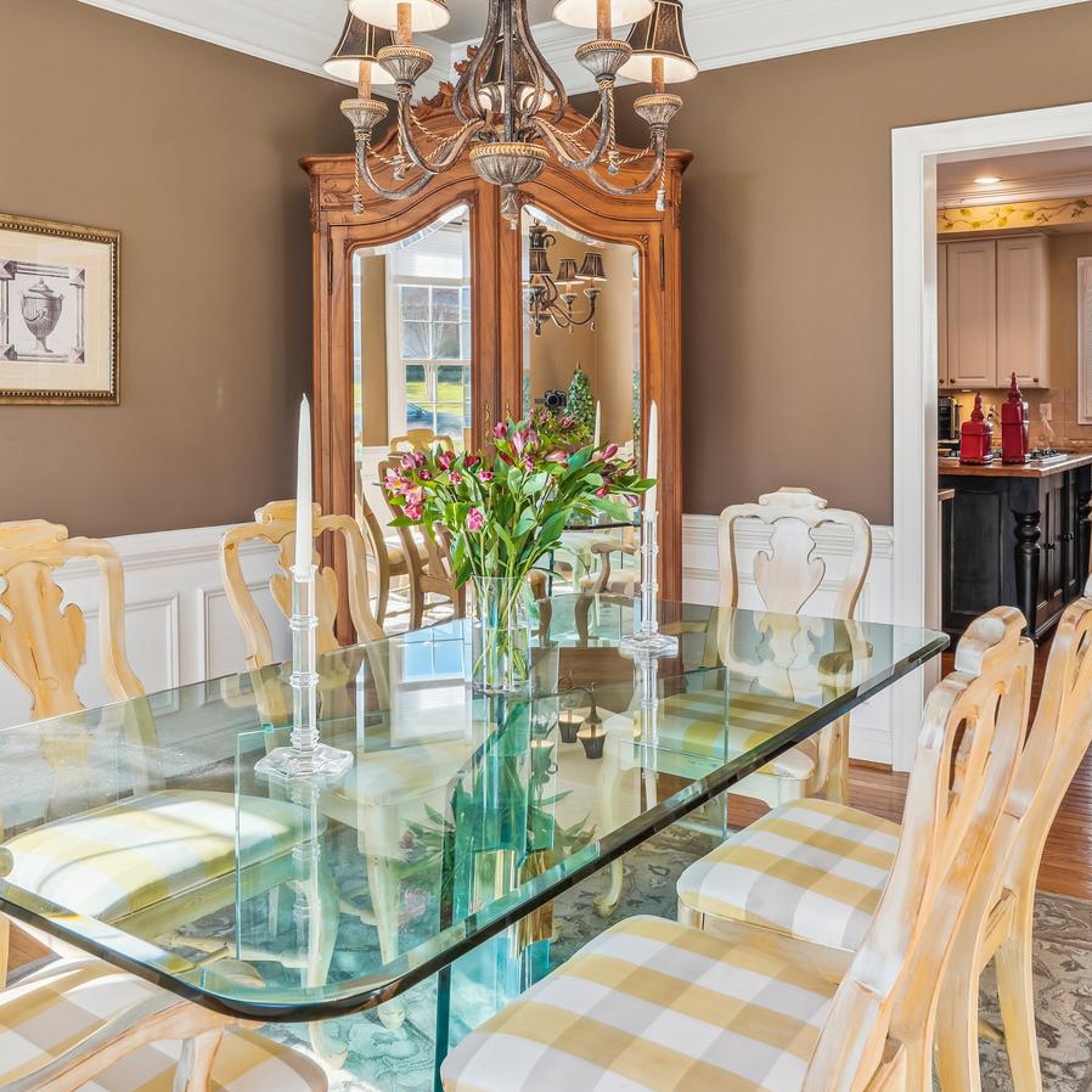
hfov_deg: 52.5
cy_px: 459
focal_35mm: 31
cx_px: 535
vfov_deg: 52.3
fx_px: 1106
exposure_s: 1/8
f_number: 8
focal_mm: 16
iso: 100
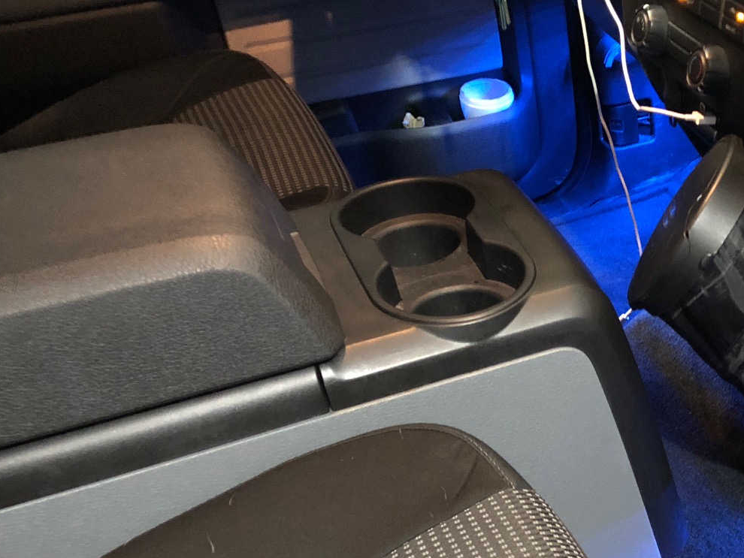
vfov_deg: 25.0
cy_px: 484
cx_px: 716
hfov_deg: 31.6
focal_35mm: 57
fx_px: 1225
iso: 160
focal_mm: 3.99
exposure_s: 1/4
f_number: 1.8
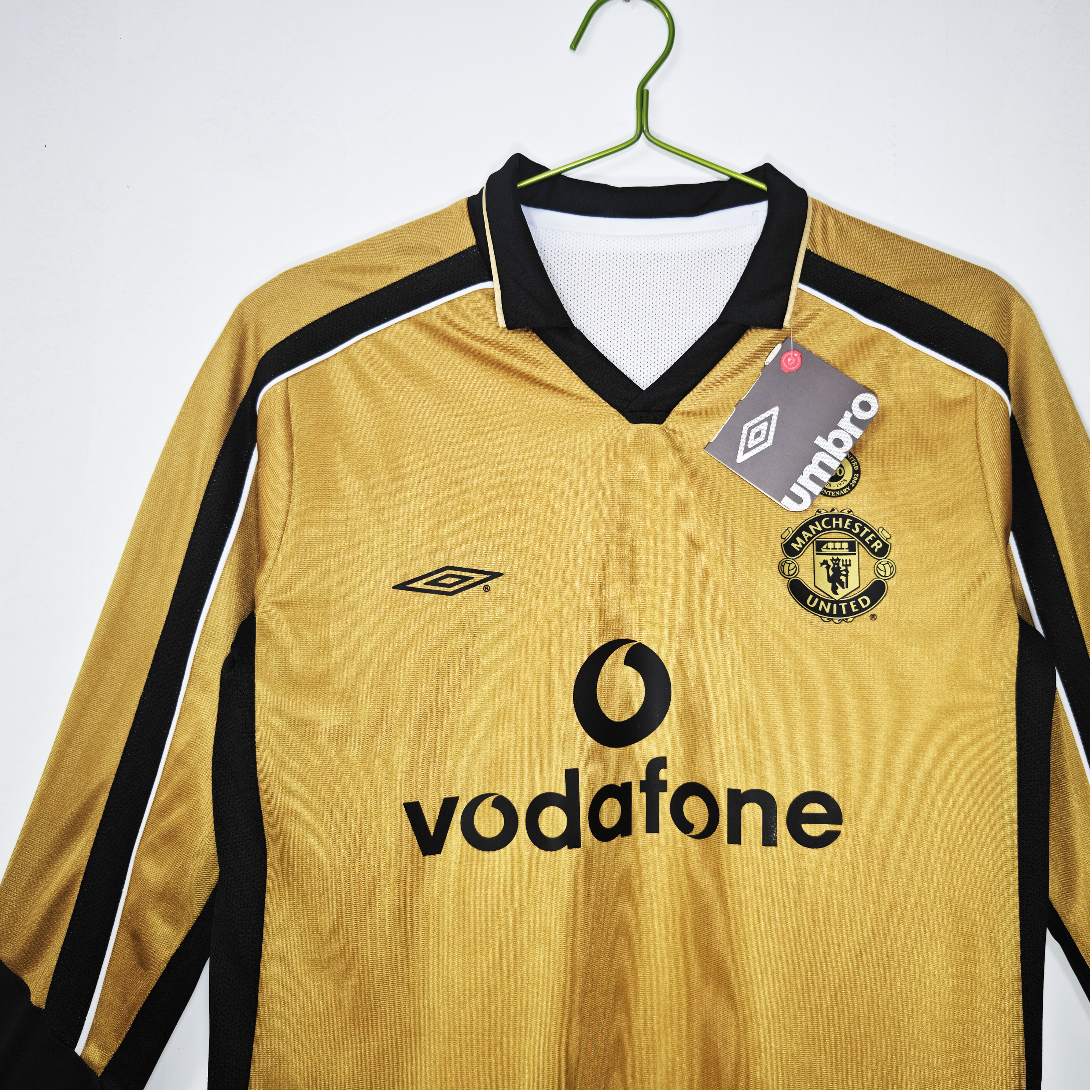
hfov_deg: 57.0
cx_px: 627
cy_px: 548
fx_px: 997
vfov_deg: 57.3
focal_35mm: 28
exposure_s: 1/100
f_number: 1.75
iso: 141
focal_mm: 8.67
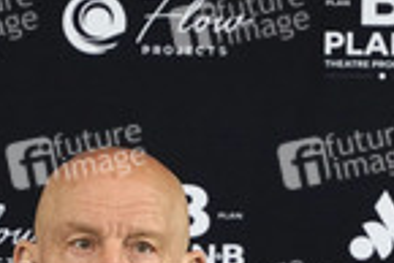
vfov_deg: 2.2
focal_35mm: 621
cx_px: 276
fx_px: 6803
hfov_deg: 3.3
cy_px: 361
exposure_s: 1/160
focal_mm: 200
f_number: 5.6
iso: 3200
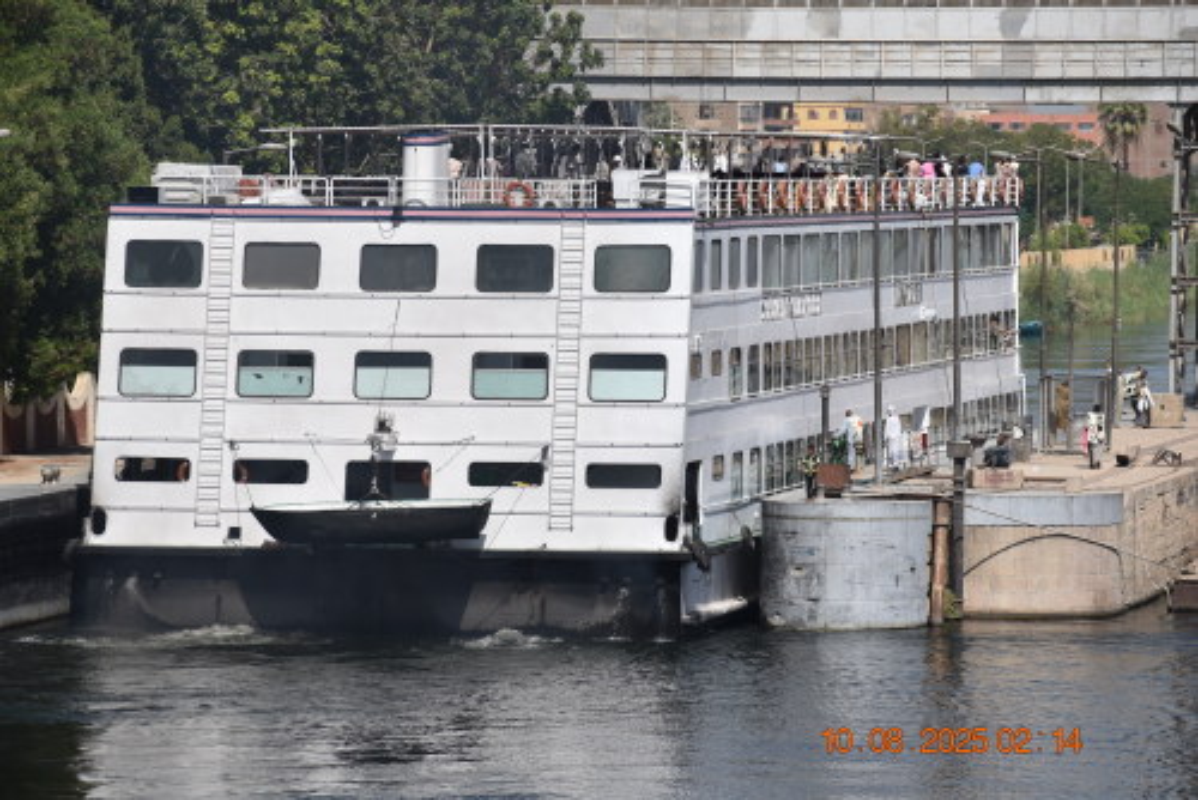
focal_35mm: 202
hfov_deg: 10.2
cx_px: 599
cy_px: 400
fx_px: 6742
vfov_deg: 6.8
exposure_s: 1/640
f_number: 7.1
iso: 100
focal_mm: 135
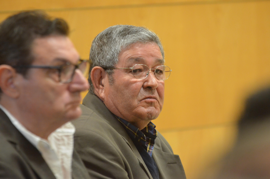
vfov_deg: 4.6
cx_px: 135
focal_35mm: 300
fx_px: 2246
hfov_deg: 6.9
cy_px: 90
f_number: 3.5
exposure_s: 1/100
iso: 2500
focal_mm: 200
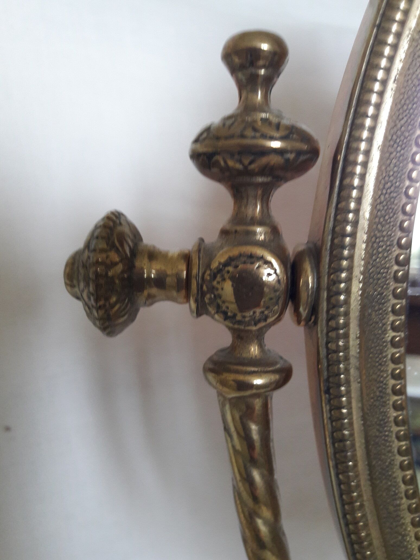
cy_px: 280
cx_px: 210
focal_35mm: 28
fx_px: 453
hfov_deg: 49.7
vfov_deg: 63.4
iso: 200
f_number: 1.9
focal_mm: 3.7
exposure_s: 1/17
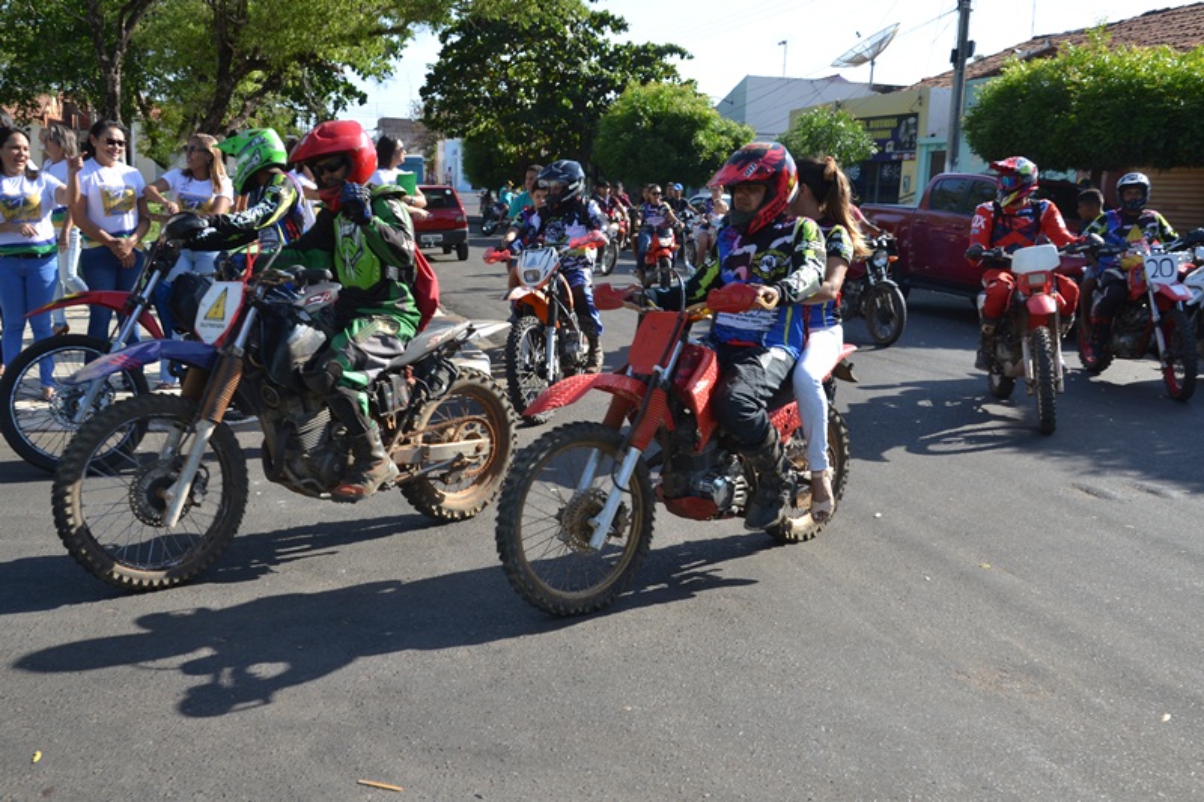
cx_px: 602
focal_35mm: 36
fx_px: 1204
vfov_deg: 36.9
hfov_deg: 53.1
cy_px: 401
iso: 100
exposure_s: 1/160
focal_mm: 24
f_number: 6.3
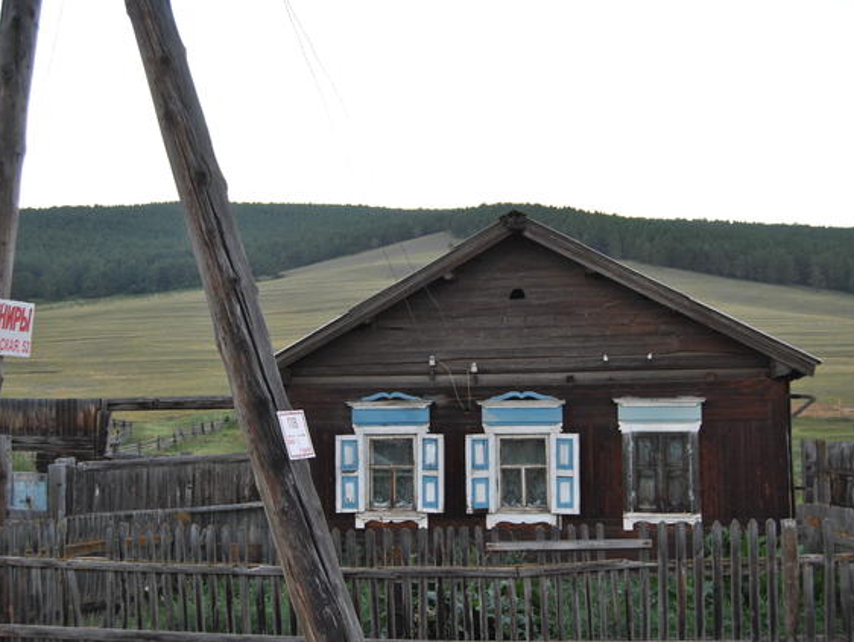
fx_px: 1135
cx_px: 391
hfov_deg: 41.2
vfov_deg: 31.5
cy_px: 323
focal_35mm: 46
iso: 200
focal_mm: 28
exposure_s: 1/100
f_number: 5
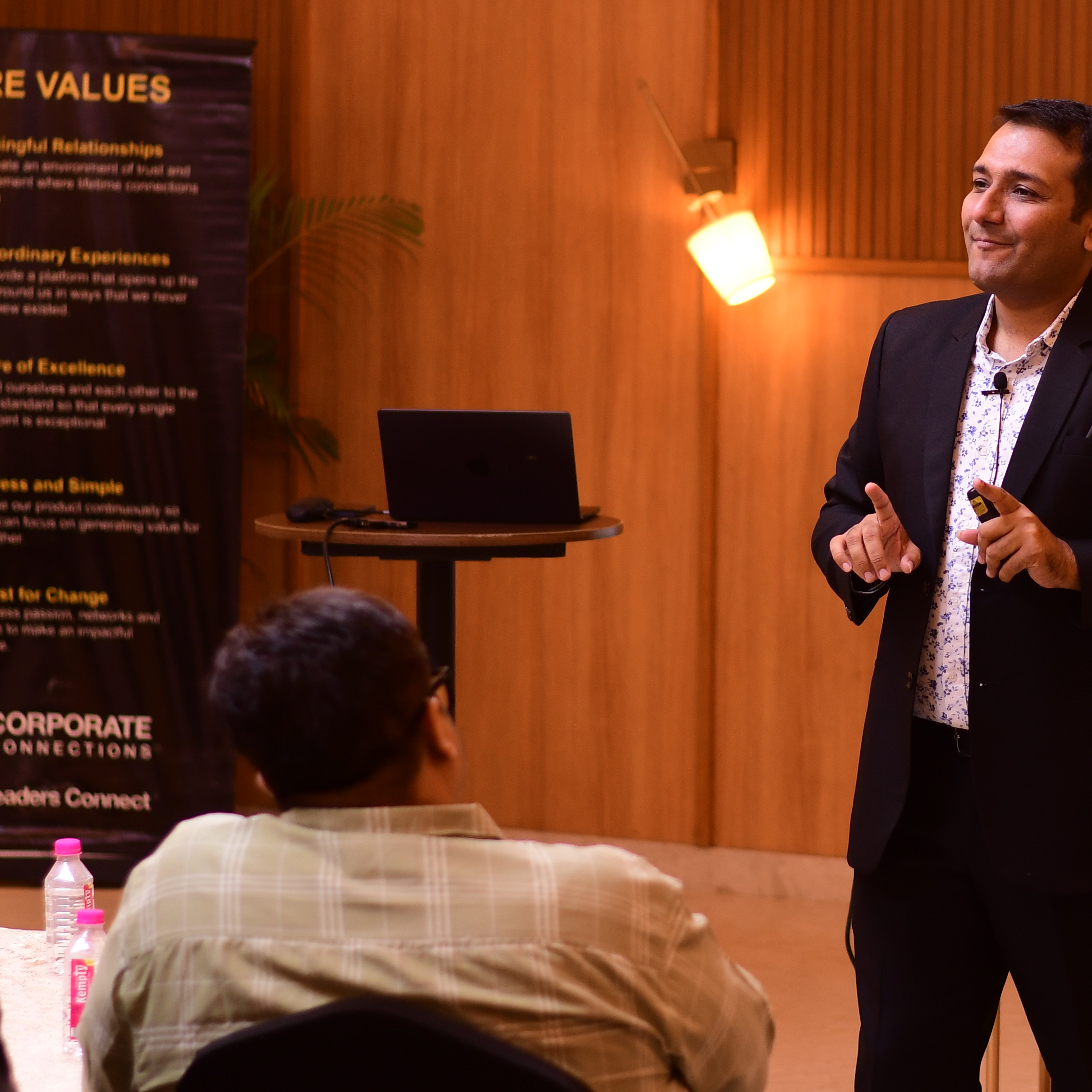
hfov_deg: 12.0
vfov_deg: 12.1
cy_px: 372
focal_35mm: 144
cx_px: 1035
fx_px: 5139
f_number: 2.2
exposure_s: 1/160
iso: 400
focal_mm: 50
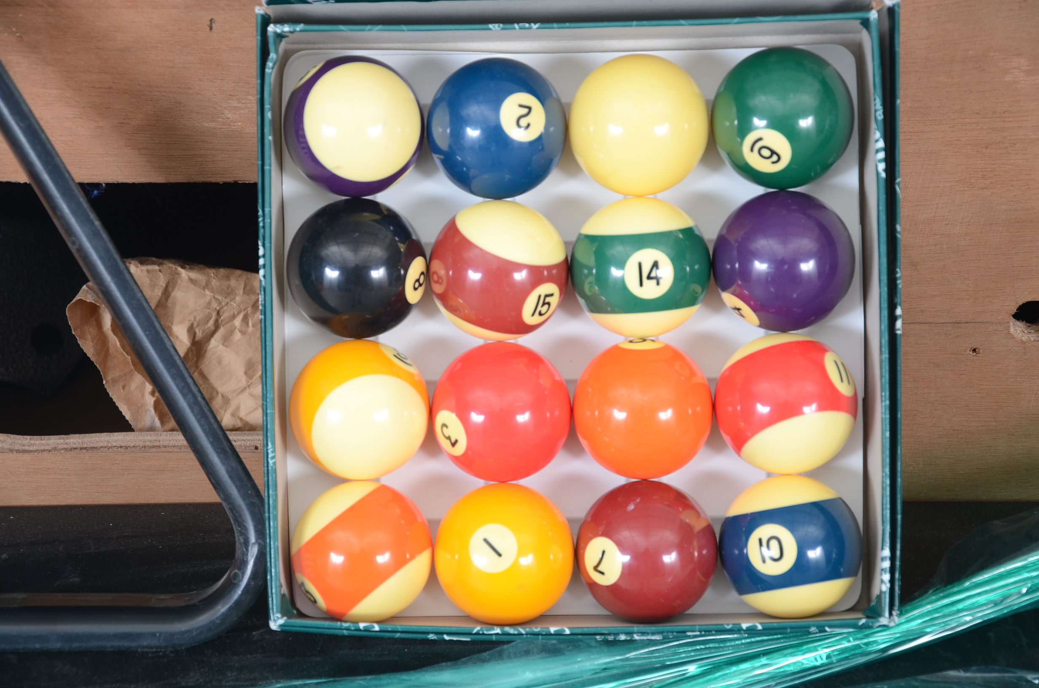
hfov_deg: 17.1
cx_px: 520
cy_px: 344
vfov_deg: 11.4
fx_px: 3456
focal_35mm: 120
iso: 250
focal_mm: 80
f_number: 5.6
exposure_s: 1/60
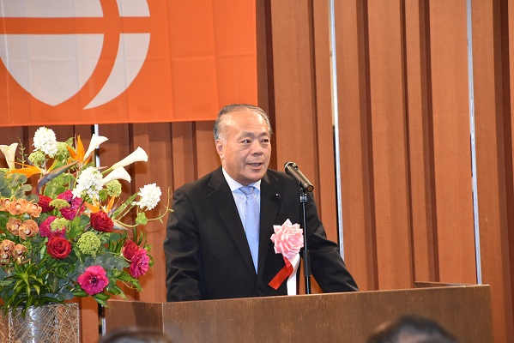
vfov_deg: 5.7
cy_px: 172
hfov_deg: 8.6
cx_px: 257
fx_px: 3428
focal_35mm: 240
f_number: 8
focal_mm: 160
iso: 1600
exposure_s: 1/60
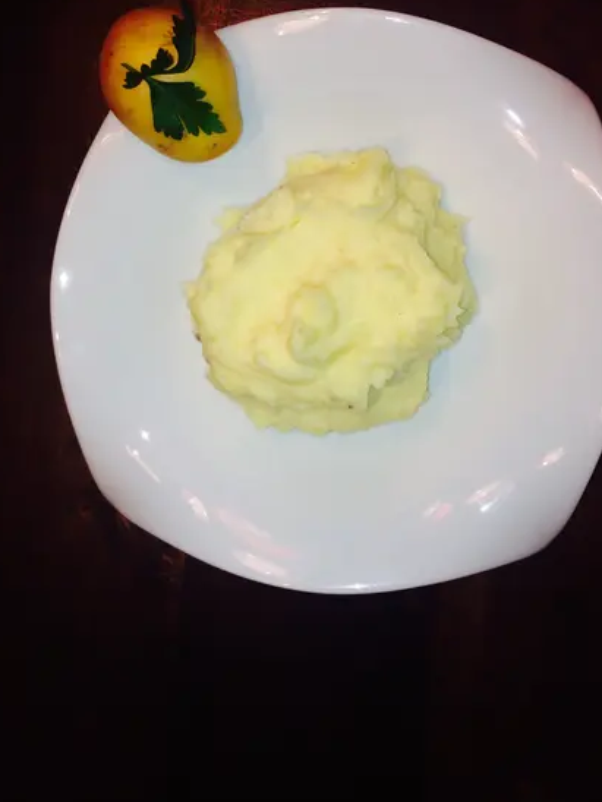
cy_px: 296
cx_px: 352
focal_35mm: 46
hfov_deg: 31.5
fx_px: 1067
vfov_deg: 40.9
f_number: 2.4
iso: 50
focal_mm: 4.28
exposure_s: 1/66
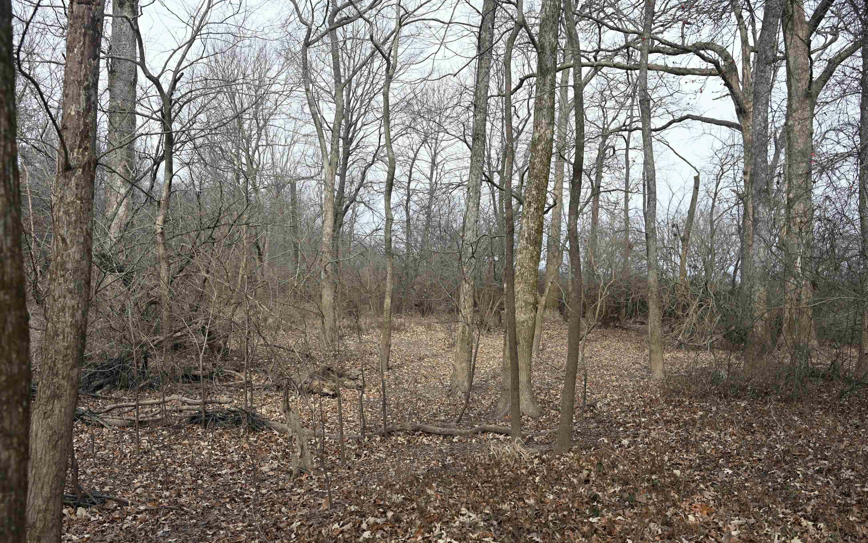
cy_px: 284
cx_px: 434
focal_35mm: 36
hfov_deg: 54.0
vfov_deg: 35.3
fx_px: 852
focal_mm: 35
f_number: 5.6
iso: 125
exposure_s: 1/250
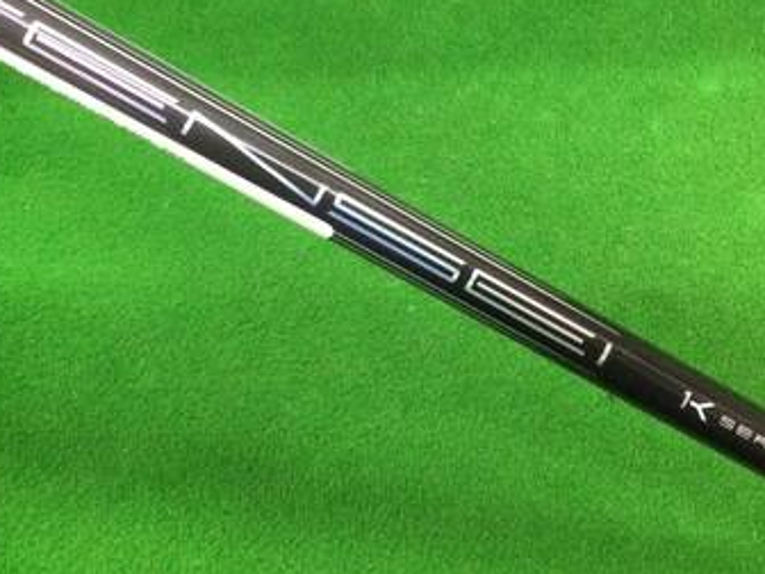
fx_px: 1304
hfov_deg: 32.6
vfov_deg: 24.6
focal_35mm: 59
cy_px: 157
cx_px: 296
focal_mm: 3.3
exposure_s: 1/30
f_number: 2.4
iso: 200
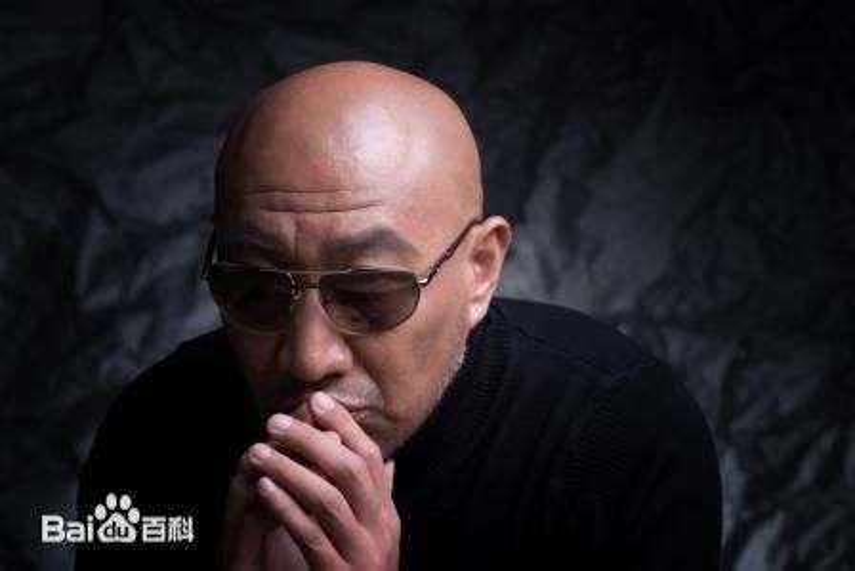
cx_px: 428
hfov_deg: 23.9
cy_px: 286
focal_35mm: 85
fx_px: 2019
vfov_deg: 16.1
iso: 100
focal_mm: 85
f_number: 8
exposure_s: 1/125
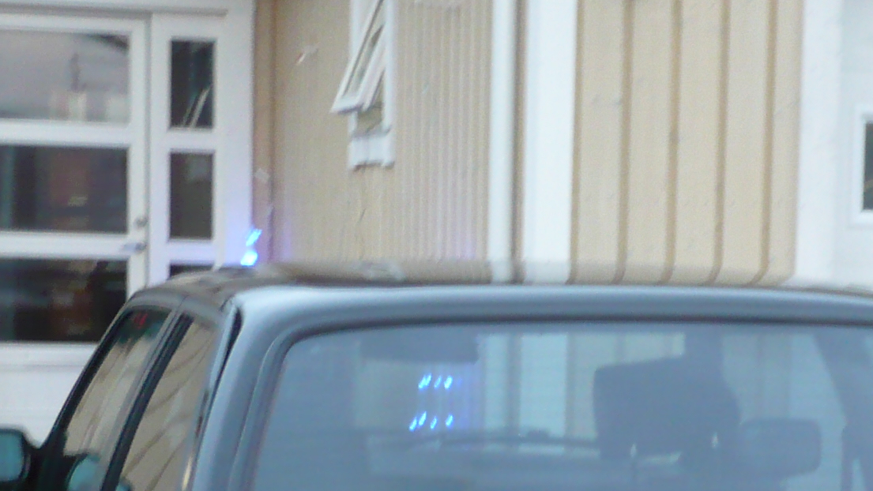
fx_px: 2454
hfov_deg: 20.0
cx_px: 697
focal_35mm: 106
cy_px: 580
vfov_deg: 11.2
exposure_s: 1/13
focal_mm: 5.8
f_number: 2.8
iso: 200
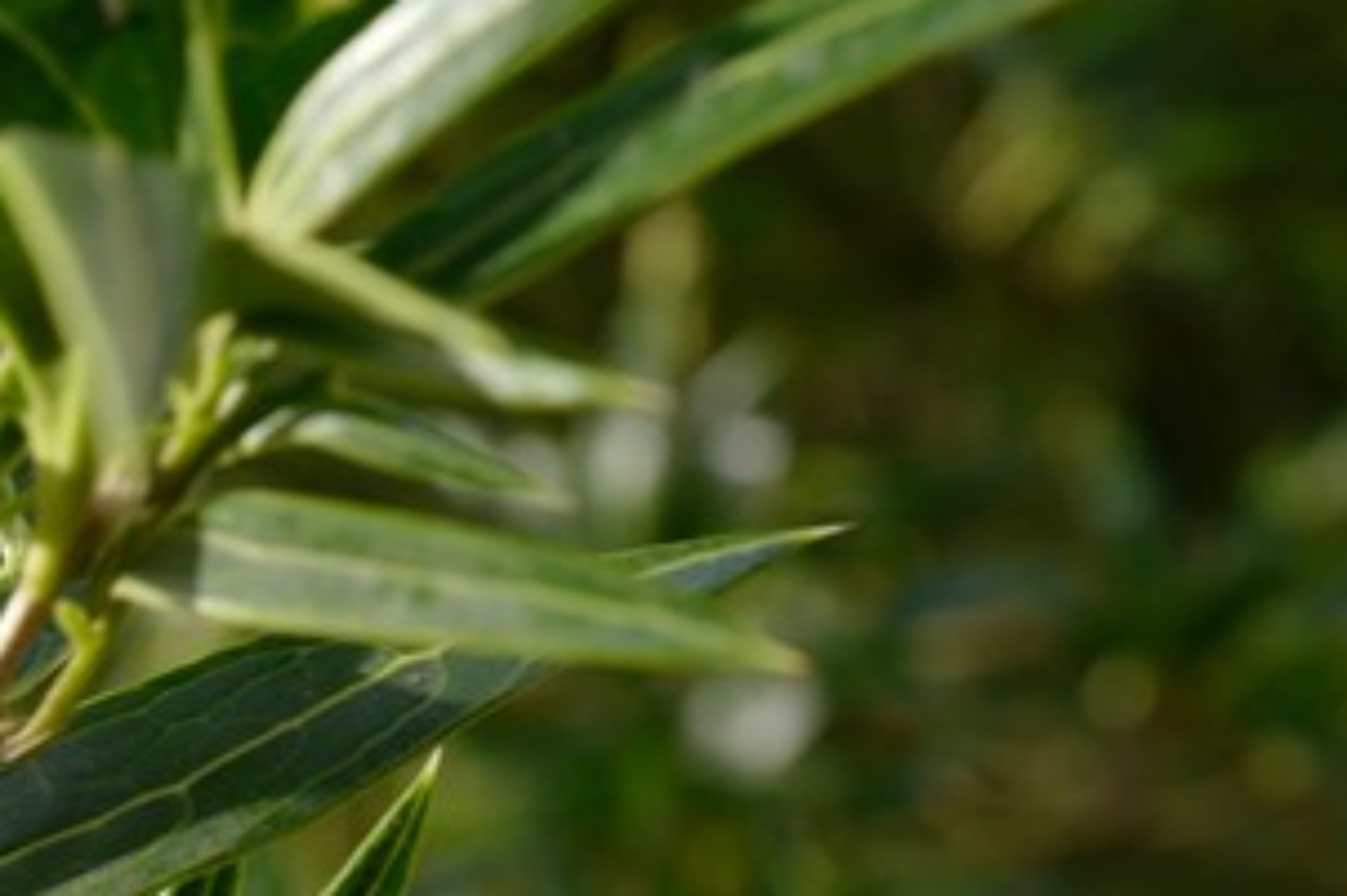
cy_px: 1424
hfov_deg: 18.2
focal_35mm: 95
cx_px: -865
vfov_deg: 13.4
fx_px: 3552
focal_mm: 28
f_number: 6.3
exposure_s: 1/60
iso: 160
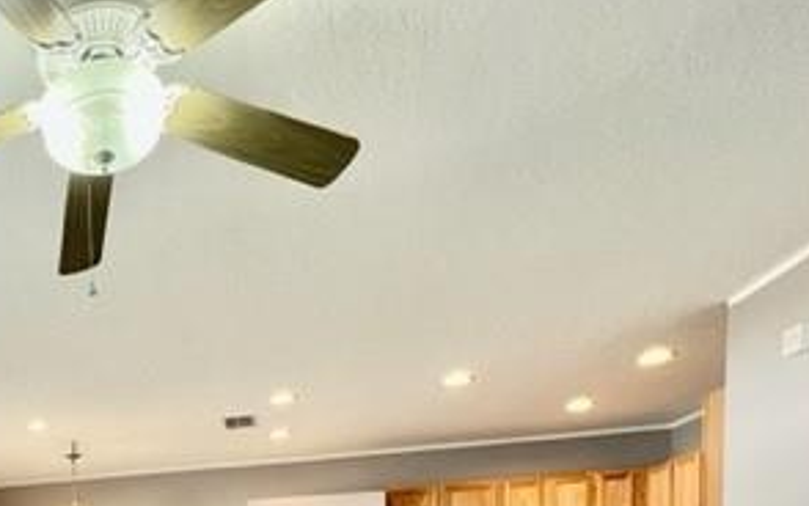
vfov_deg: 32.4
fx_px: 662
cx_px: 50
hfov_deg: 53.2
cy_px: 646
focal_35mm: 30
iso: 125
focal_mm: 1.57
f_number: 1.8
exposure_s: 1/122
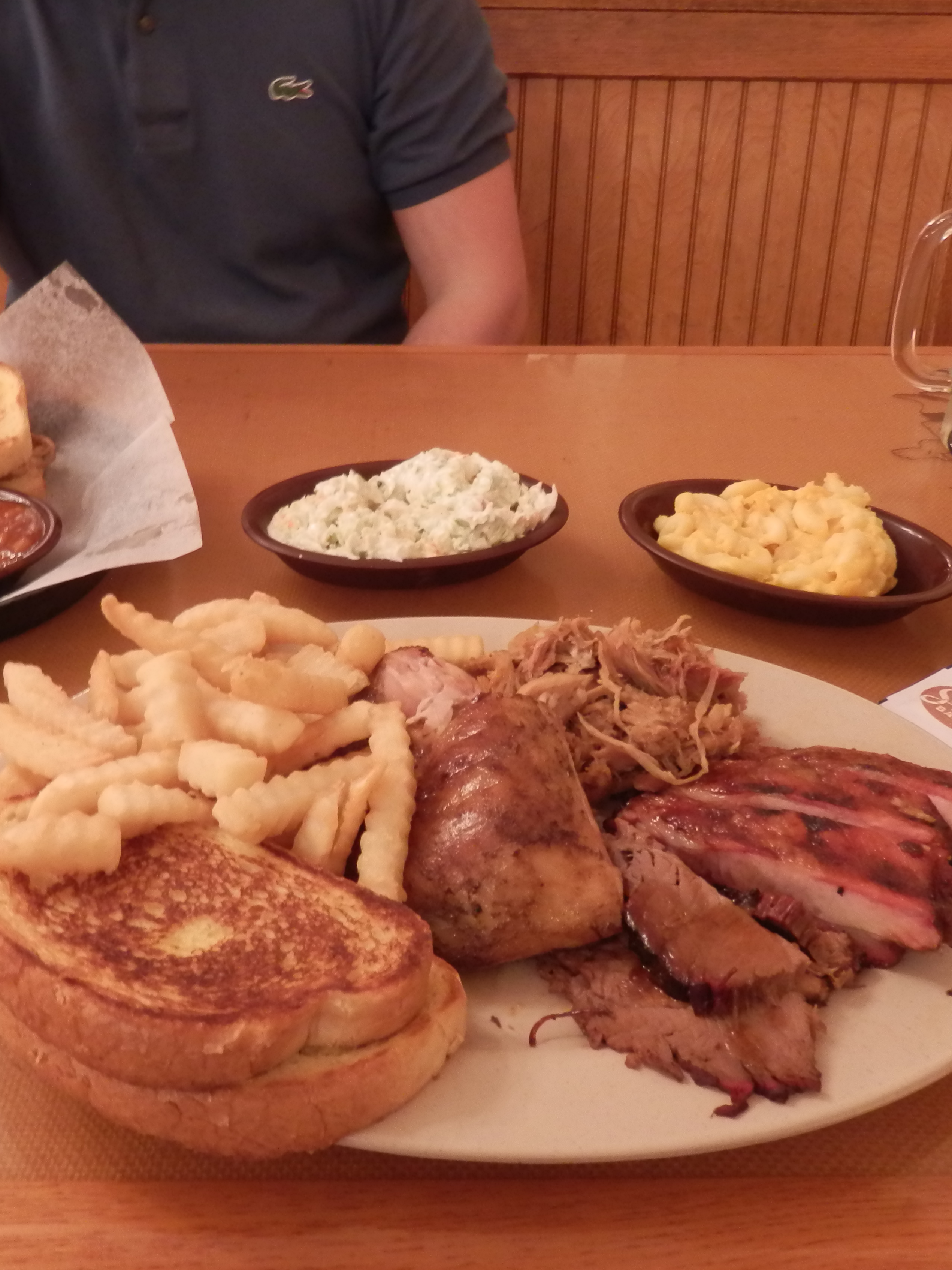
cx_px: 364
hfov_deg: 41.5
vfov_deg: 54.0
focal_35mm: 34
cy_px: 644
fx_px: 1247
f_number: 3
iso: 400
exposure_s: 1/5
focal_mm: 4.5
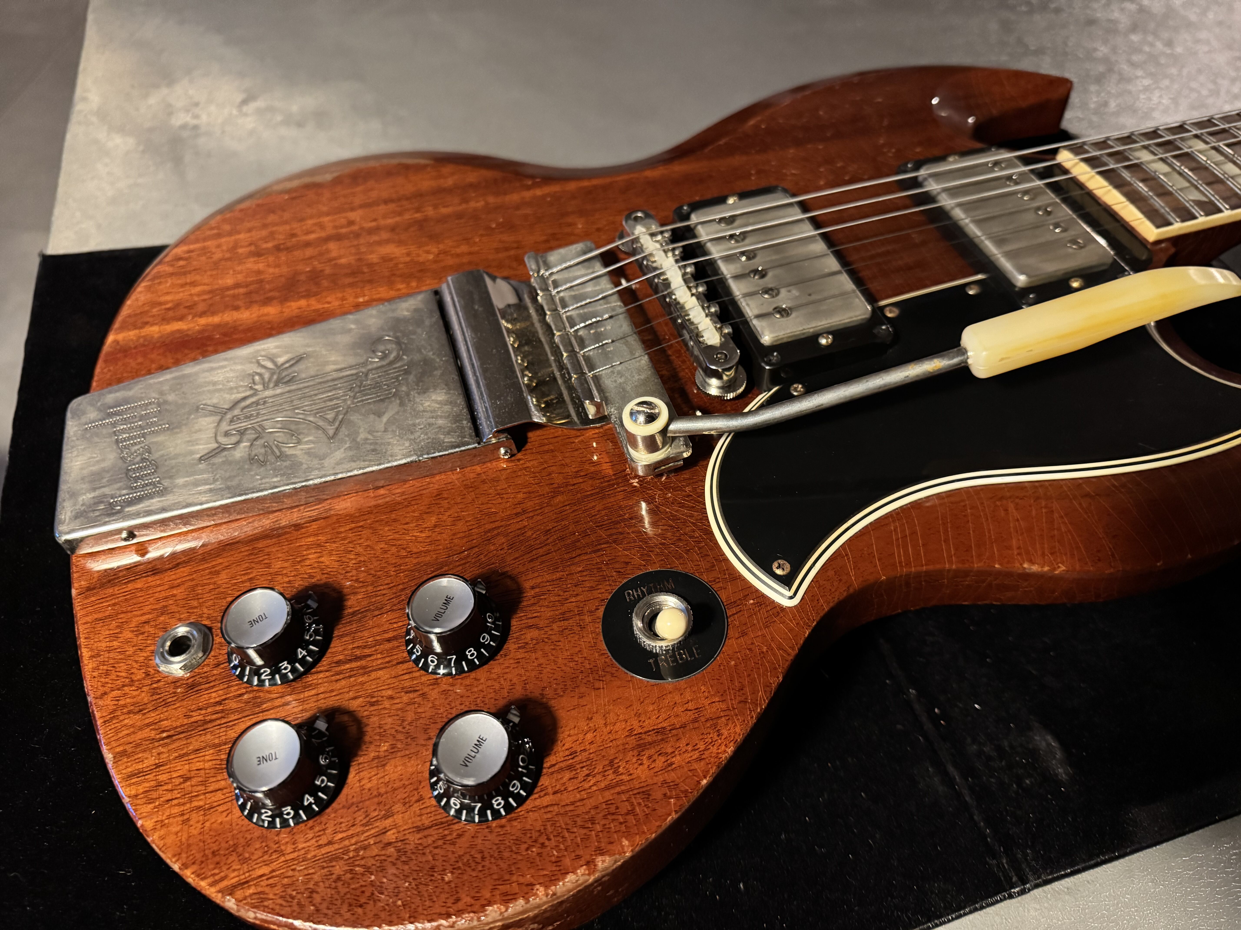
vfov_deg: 56.8
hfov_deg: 71.6
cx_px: 620
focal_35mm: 24
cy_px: 465
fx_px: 860
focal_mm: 6.76
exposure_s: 1/36
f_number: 1.78
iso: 1000
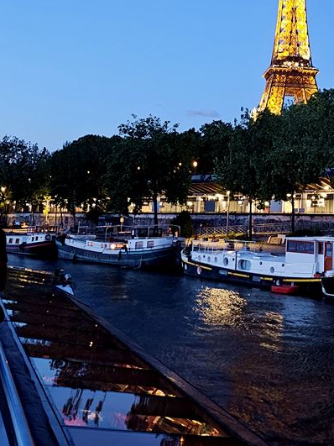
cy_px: 127
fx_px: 669
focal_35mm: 52
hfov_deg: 26.4
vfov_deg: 36.2
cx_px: 342
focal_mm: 6.3
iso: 640
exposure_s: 1/24
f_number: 1.7
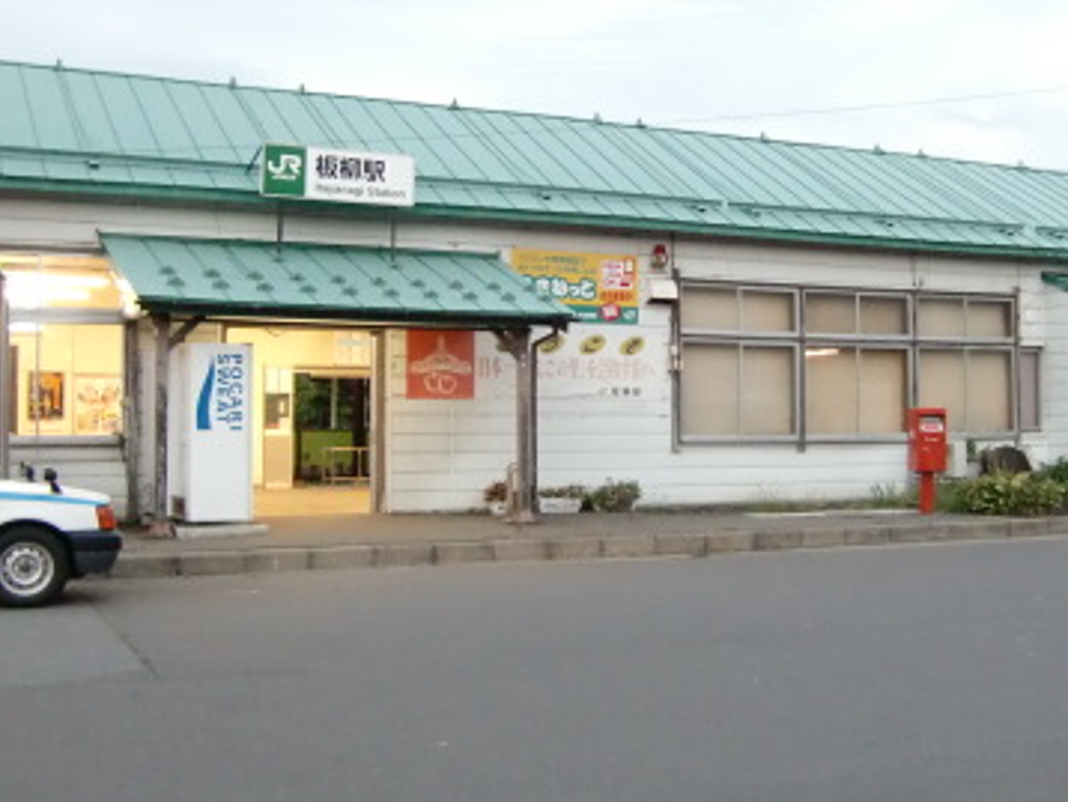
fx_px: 1544
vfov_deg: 29.1
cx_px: 662
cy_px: 402
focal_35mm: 50
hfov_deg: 37.9
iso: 640
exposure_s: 1/60
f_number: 2.6
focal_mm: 4.9
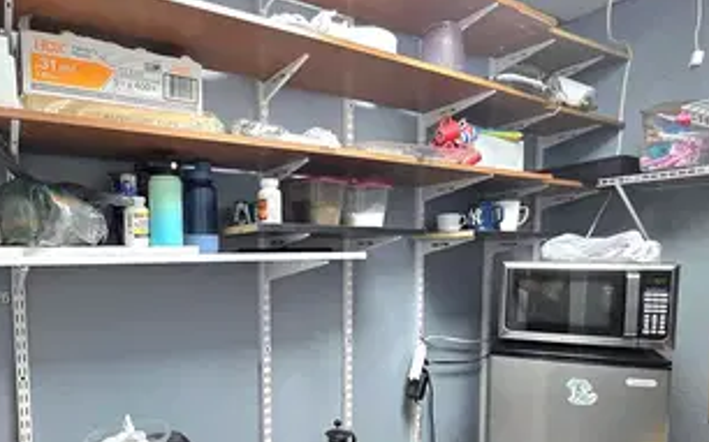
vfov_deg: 50.0
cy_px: 300
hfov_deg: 74.0
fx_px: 464
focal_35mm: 24
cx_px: 283
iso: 250
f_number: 1.9
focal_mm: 2.2
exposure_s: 1/120
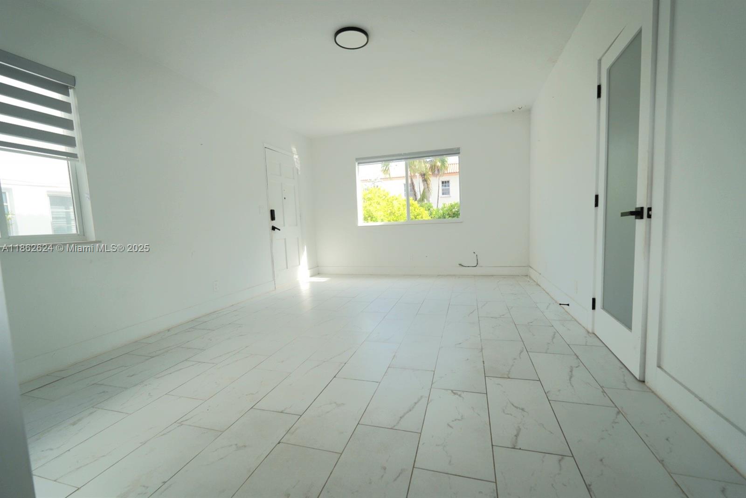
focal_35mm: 15
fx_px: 311
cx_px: 373
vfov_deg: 77.4
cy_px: 249
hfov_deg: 100.4
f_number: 4
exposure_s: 1/161
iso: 125
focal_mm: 10
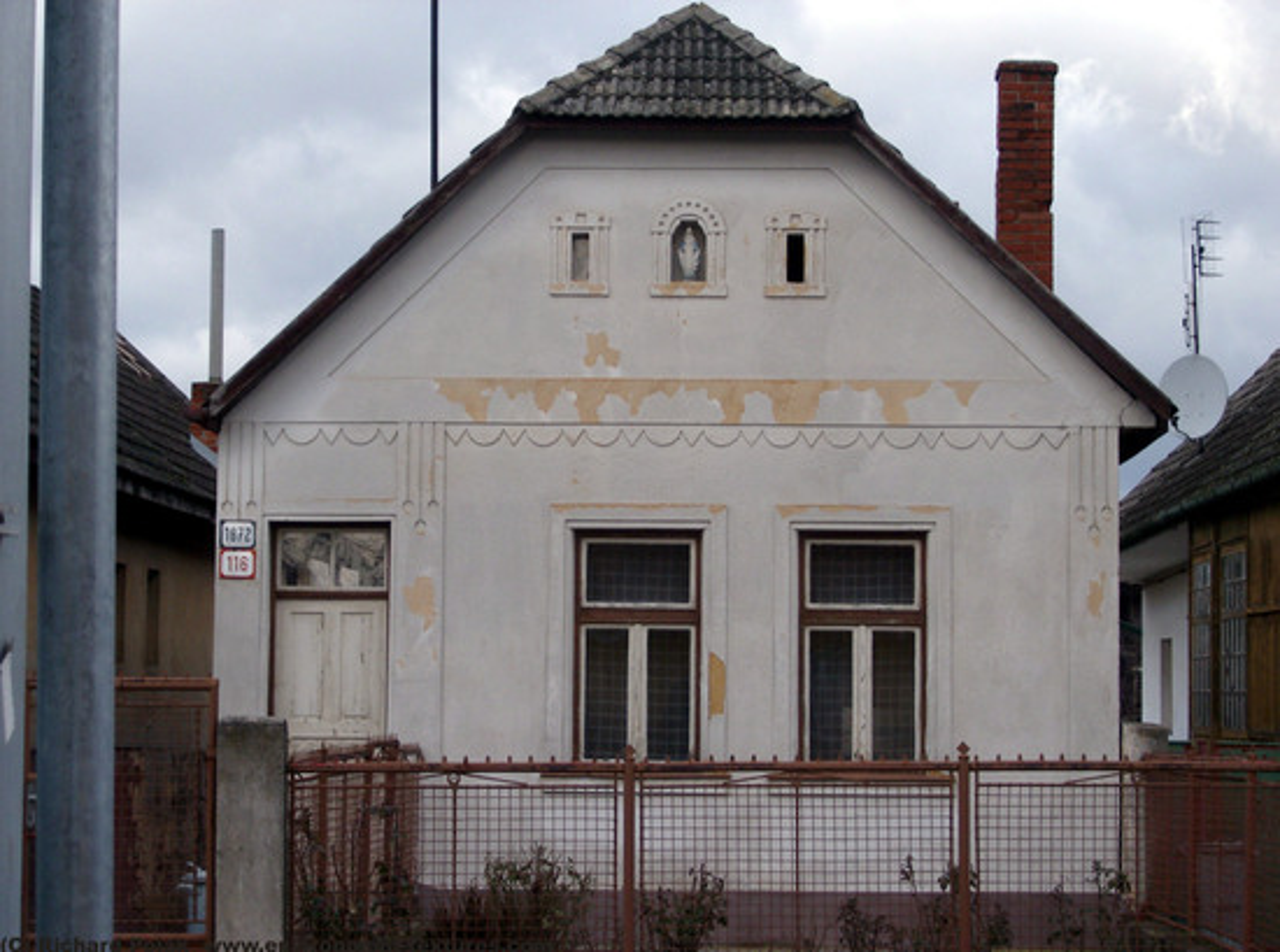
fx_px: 3207
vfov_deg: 16.9
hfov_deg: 22.6
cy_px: 476
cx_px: 640
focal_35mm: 87
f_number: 4.2
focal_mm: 17.7
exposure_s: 1/500
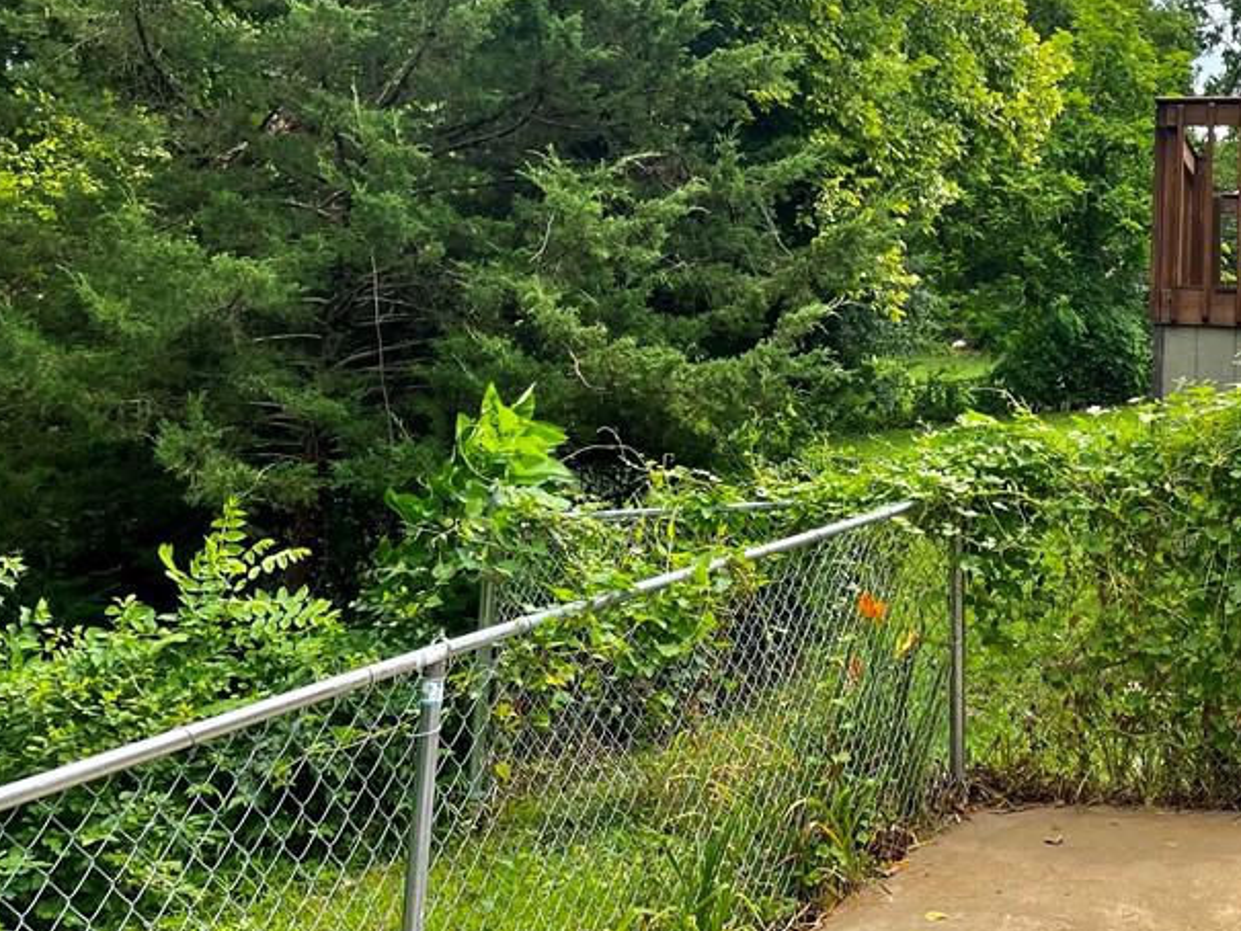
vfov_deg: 31.8
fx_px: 1578
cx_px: 909
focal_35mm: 44
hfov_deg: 41.8
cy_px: 158
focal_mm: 4.2
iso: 32
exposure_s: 1/861
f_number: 1.6
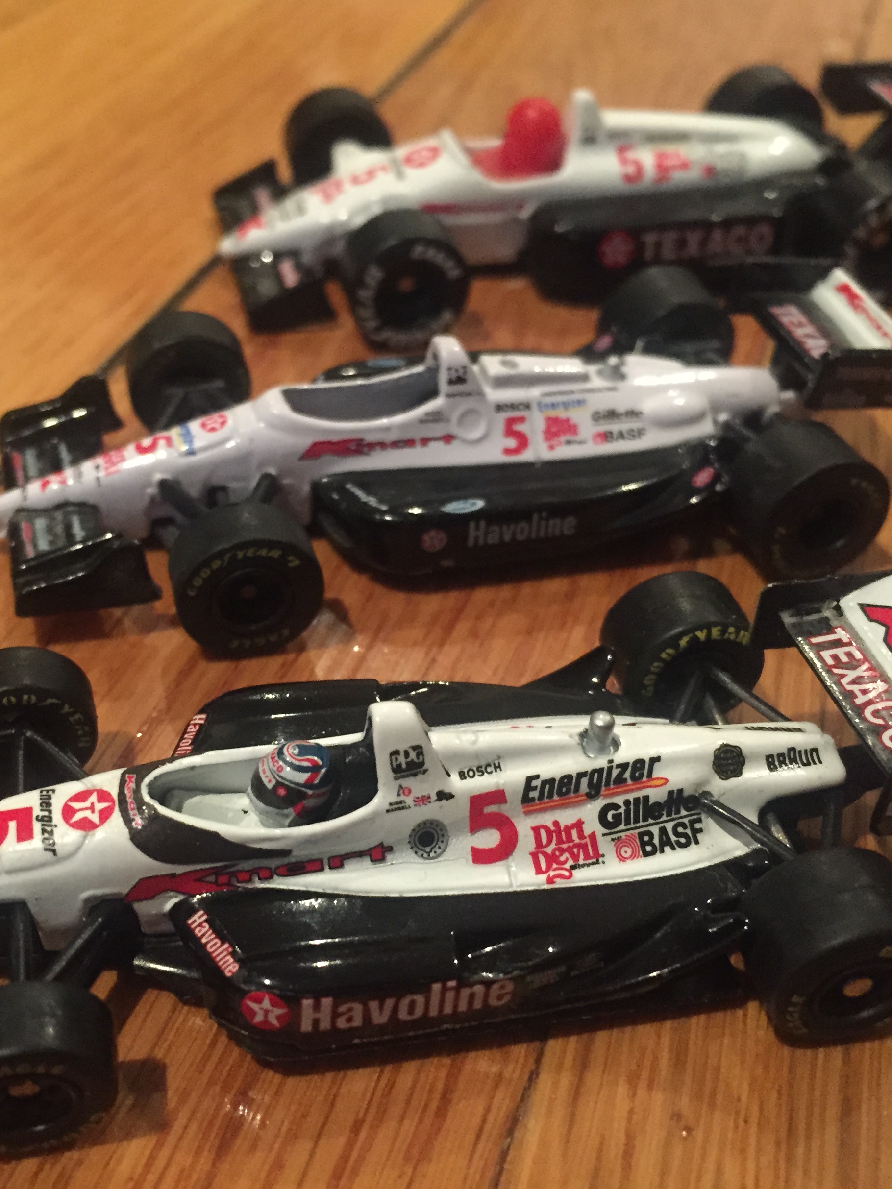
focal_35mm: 39
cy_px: 599
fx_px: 1340
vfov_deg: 47.9
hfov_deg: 36.7
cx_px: 361
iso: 500
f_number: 2.2
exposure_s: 1/15
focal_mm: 4.15
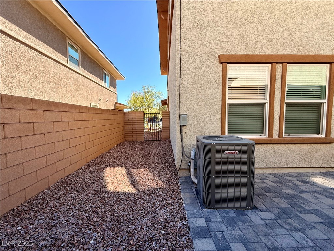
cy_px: 126
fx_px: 135
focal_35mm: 14
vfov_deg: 85.7
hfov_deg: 102.1
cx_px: 167
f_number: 2.2
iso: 64
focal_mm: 2.22
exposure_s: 1/564
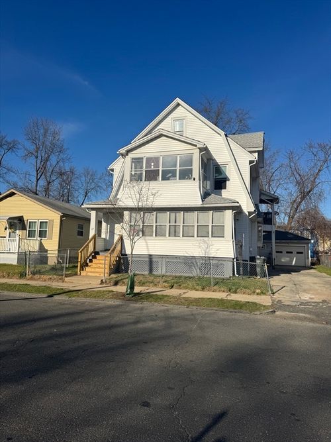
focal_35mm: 24
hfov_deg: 56.8
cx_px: 166
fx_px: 306
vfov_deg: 71.6
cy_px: 221
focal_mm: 6.76
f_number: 1.78
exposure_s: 1/7092
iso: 80
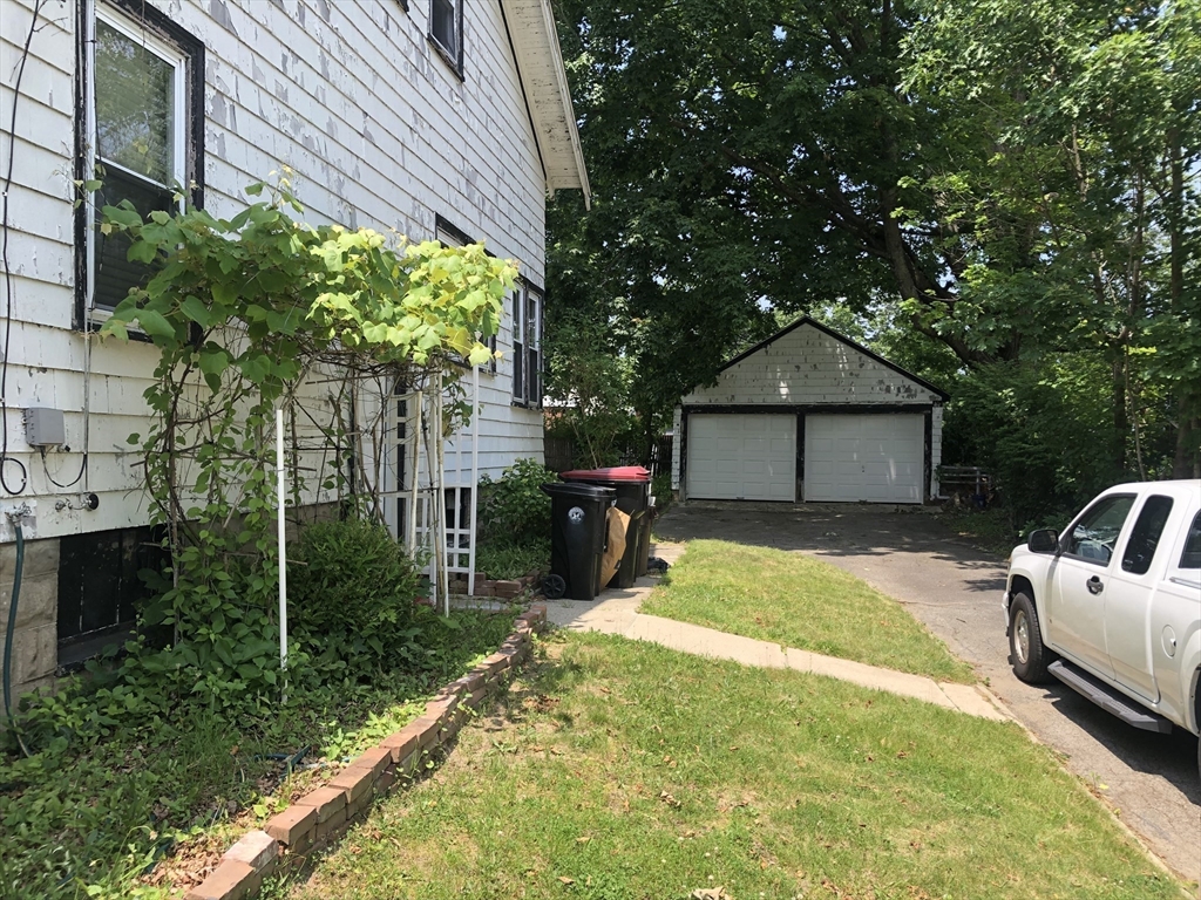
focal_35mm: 28
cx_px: 600
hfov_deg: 63.4
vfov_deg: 49.7
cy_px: 450
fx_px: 971
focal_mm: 3.99
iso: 20
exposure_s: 1/640
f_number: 1.8
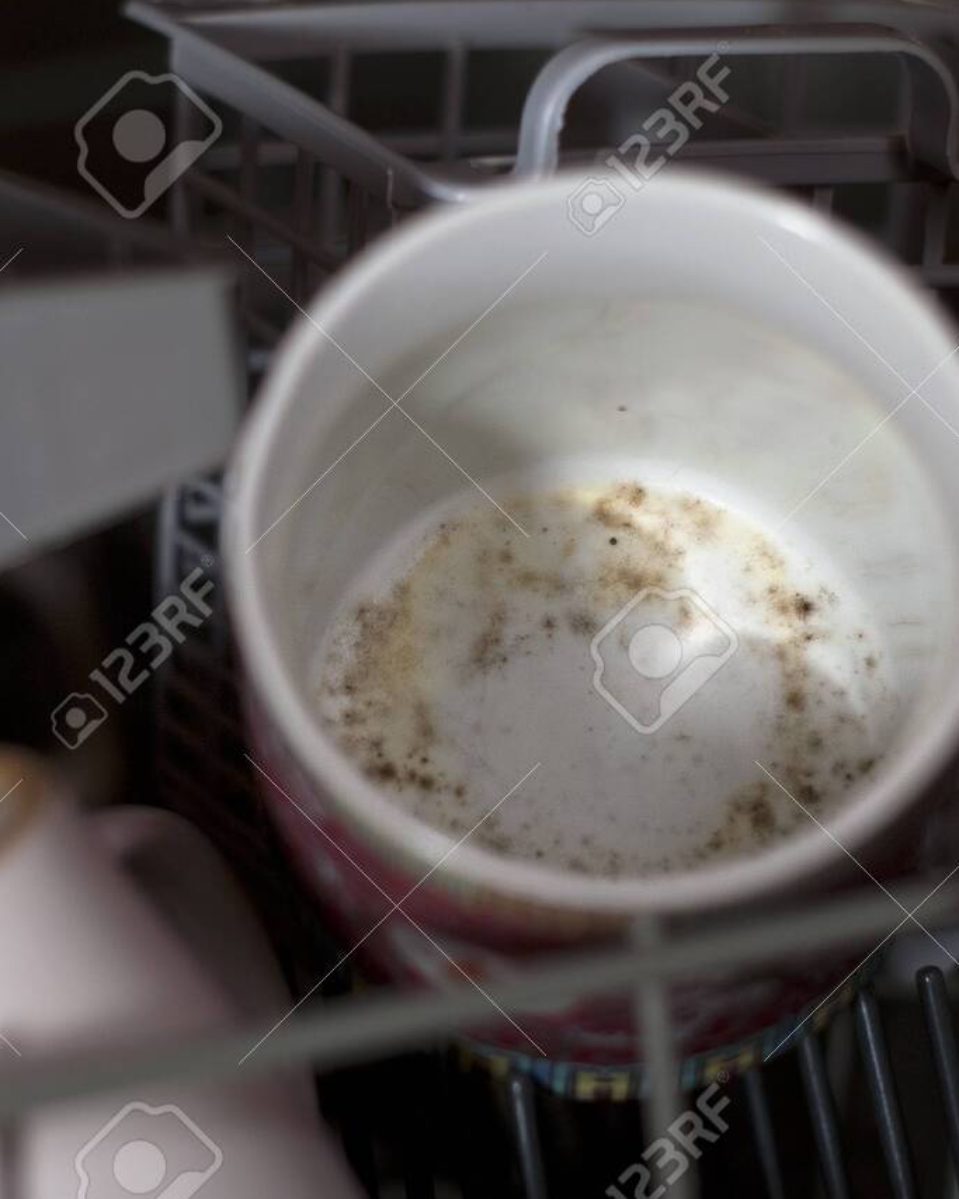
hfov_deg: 14.4
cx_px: 395
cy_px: 601
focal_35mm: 107
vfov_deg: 17.9
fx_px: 3797
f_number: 1.7
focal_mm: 50
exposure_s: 1/125
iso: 100
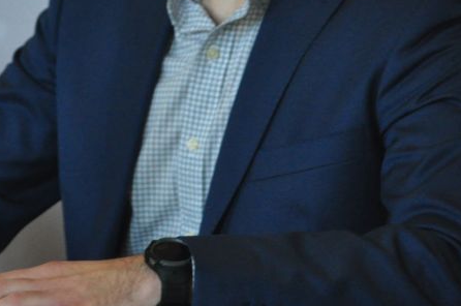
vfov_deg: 3.0
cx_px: -142
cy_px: -40
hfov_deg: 4.5
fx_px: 5785
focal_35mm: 452
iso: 1000
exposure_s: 1/40
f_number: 4.8
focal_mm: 105
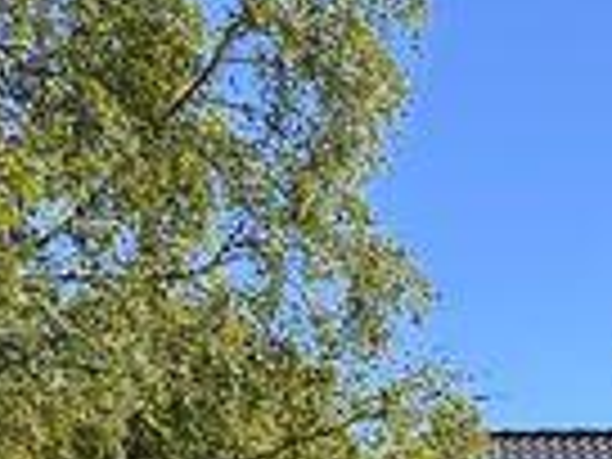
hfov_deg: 15.4
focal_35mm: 106
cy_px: 932
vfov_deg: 12.3
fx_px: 1874
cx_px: 1170
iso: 80
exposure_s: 1/1495
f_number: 1.78
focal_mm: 6.86
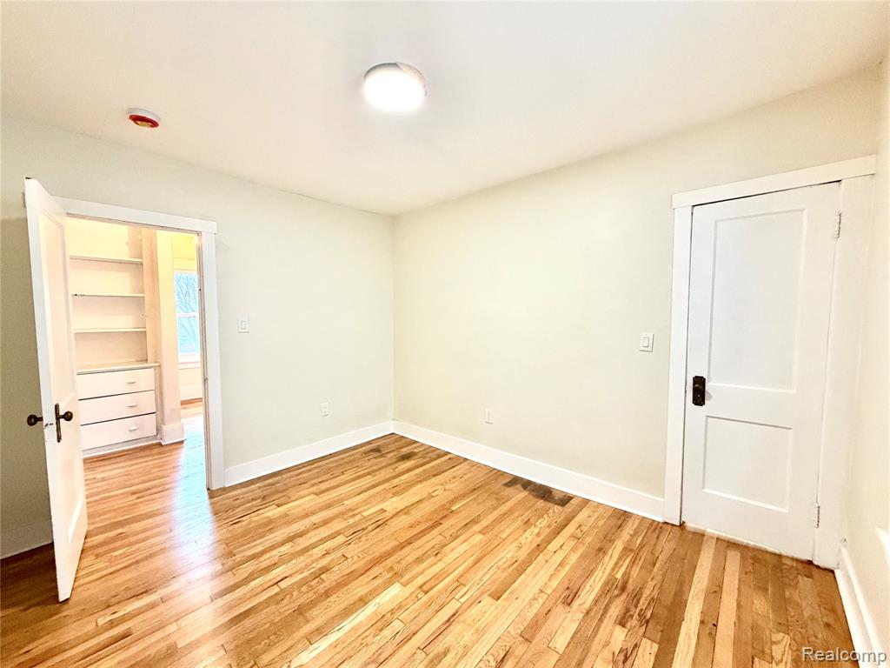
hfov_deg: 102.1
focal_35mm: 14
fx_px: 360
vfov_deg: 85.7
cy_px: 334
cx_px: 445
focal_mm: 2.22
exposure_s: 1/60
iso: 400
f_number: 2.2
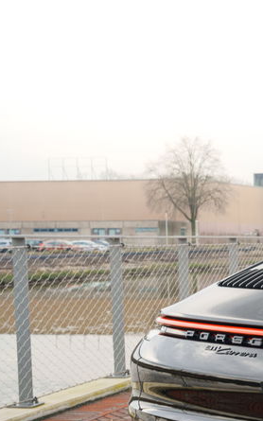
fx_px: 941
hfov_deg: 14.2
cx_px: 461
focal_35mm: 82
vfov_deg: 24.9
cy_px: 316
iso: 400
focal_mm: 35
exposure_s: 1/60
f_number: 7.1
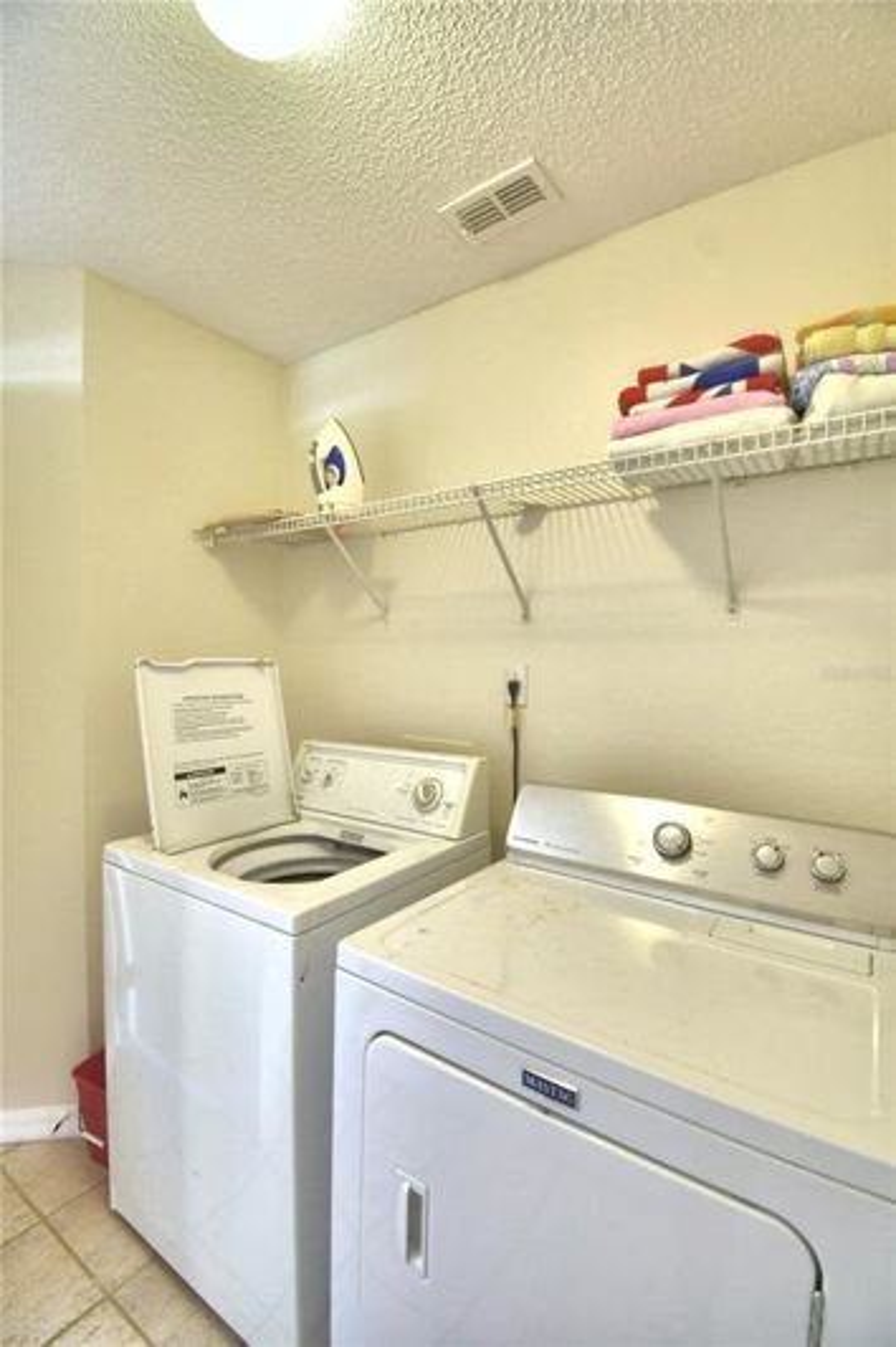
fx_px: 561
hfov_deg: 77.3
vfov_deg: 100.4
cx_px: 448
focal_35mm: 15
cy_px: 674
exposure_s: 1/40
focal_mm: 10
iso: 400
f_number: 4.5
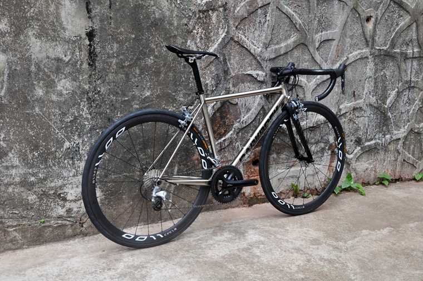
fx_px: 458
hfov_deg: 49.6
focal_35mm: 39
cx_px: 212
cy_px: 140
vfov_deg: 34.1
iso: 360
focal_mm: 26
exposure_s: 1/60
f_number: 8
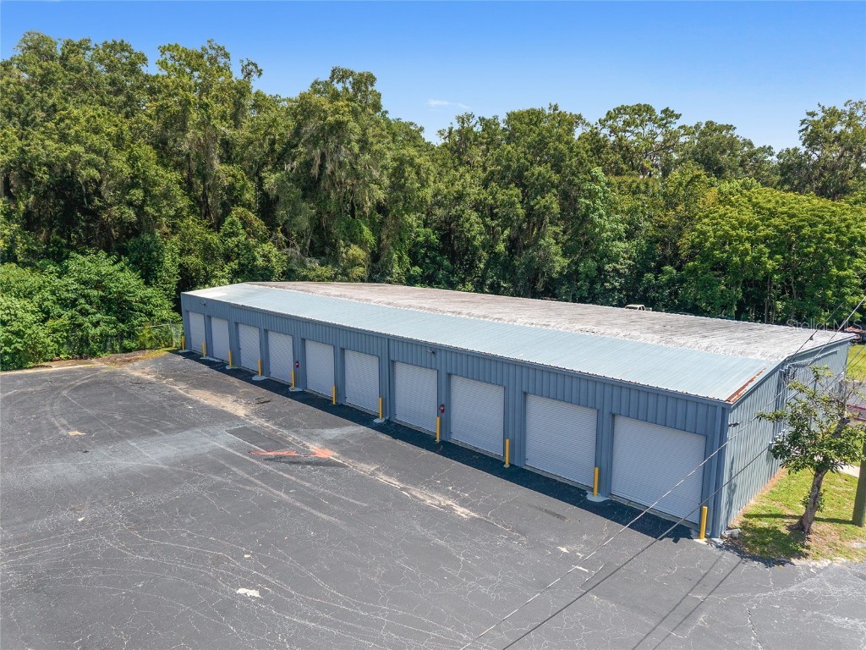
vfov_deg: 56.8
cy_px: 325
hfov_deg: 71.6
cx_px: 433
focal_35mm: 24
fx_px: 600
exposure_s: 1/4000
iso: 270
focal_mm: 8.67
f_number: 1.8
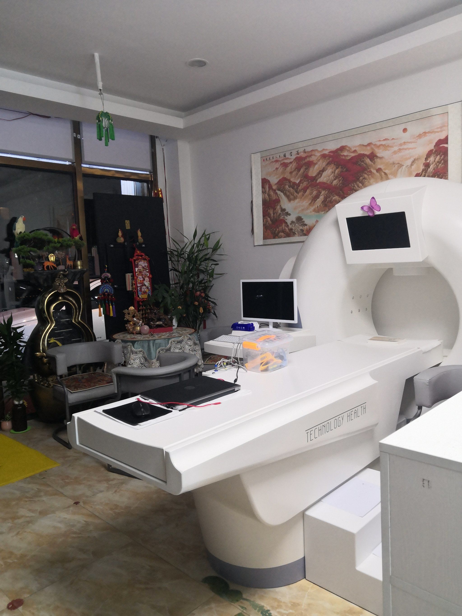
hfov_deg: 51.4
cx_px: 231
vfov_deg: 65.3
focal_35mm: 27
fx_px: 481
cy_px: 308
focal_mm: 3.95
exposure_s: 1/33.3
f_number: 1.8
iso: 250
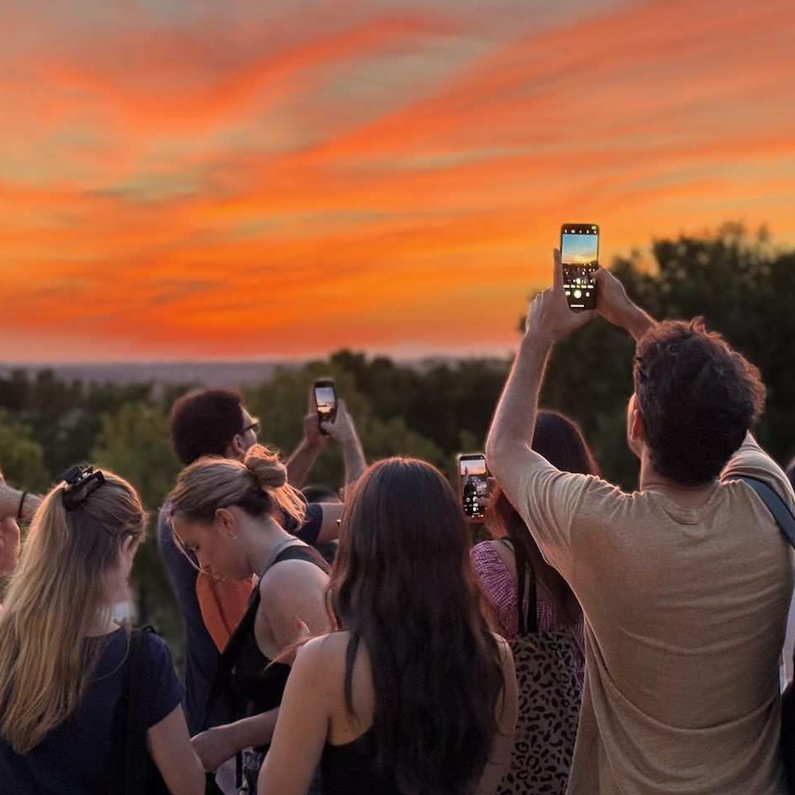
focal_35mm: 57
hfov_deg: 29.9
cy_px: 399
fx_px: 1481
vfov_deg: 30.0
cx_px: 524
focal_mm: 6.76
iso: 125
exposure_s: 1/60
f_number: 1.78
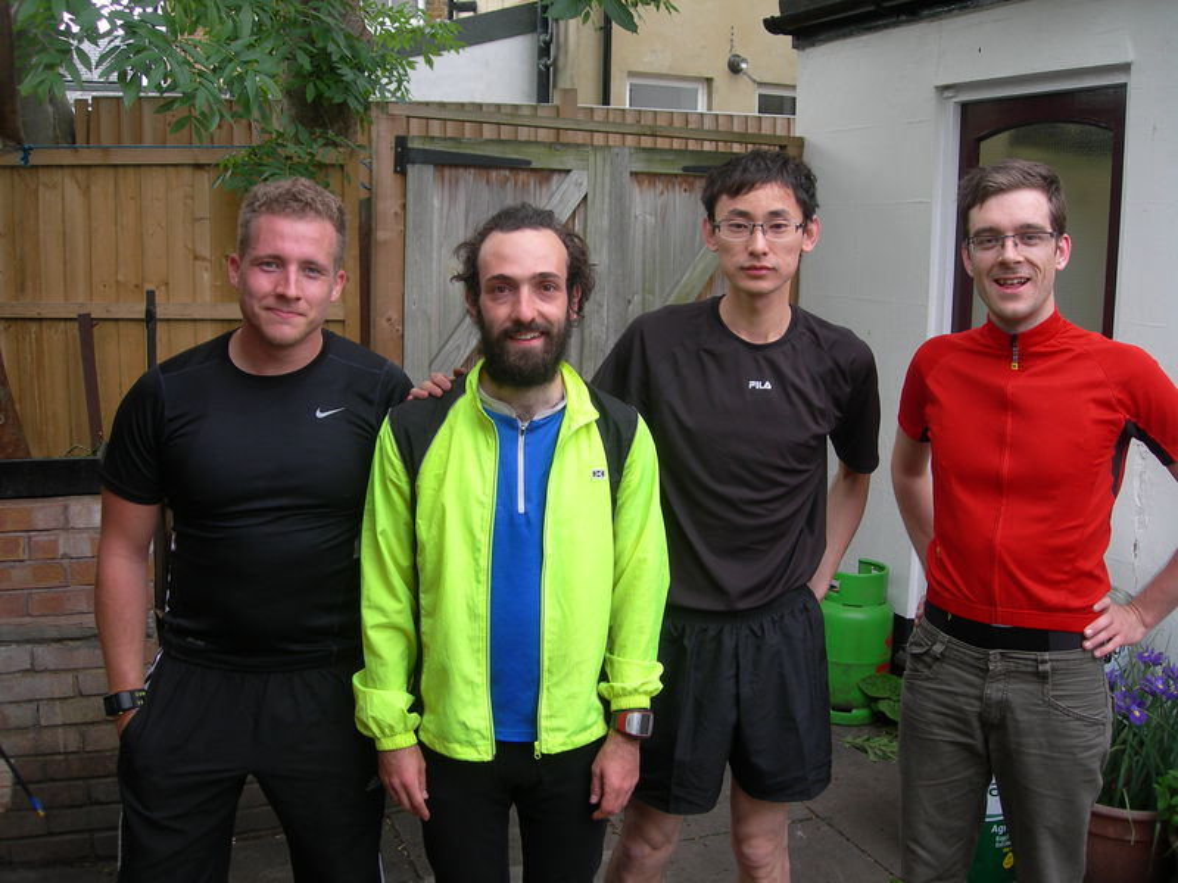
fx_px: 1293
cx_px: 589
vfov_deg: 37.7
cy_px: 442
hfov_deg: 49.0
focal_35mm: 38
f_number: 2.8
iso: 50
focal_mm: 7.8
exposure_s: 1/76
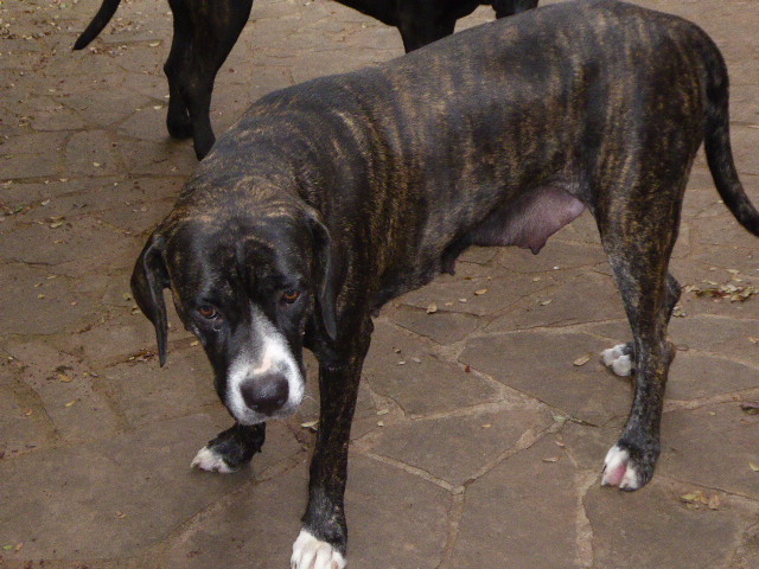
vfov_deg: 22.6
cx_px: 380
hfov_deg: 29.8
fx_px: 1425
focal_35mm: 65
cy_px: 284
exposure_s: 1/125
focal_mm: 10.9
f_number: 4.3
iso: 800
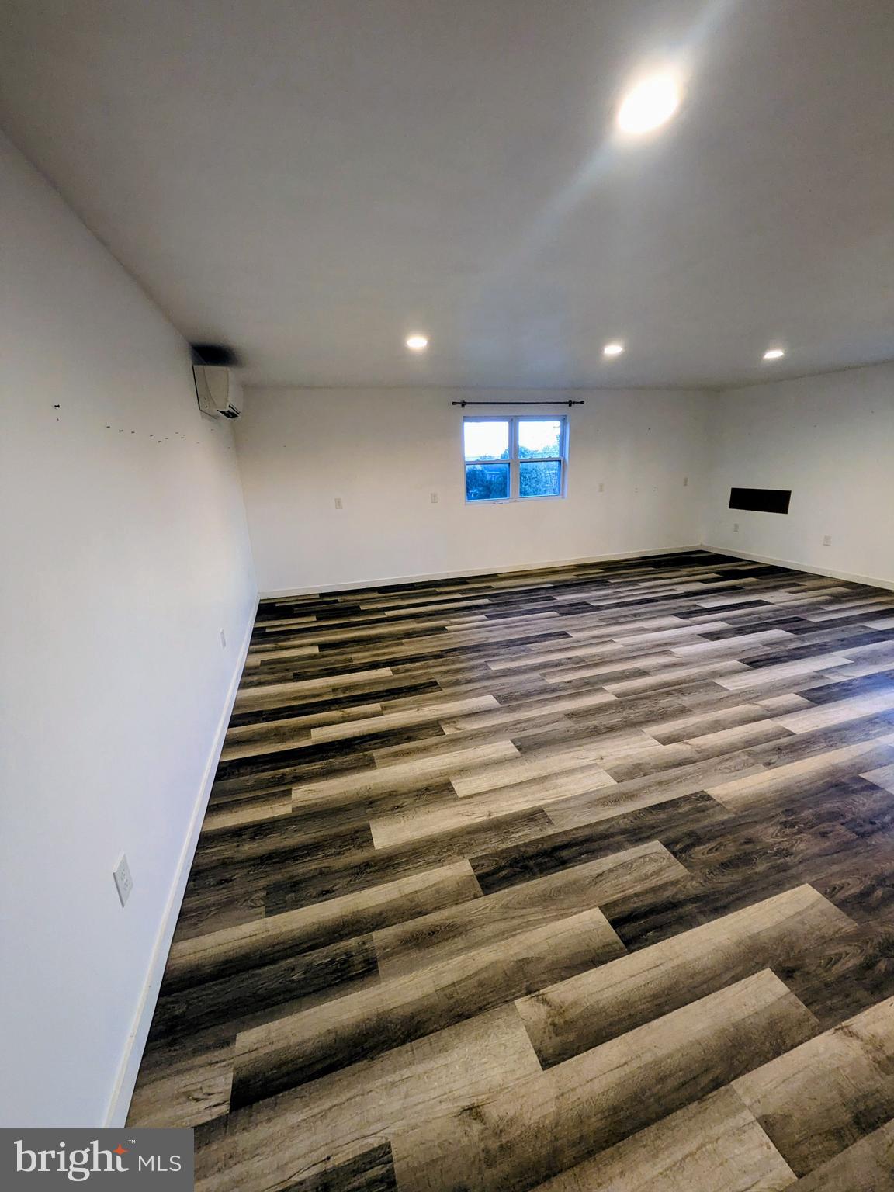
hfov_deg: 85.7
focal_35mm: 14
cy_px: 596
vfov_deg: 102.1
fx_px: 482
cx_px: 447
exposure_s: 1/24
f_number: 2.2
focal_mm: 1.83
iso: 121
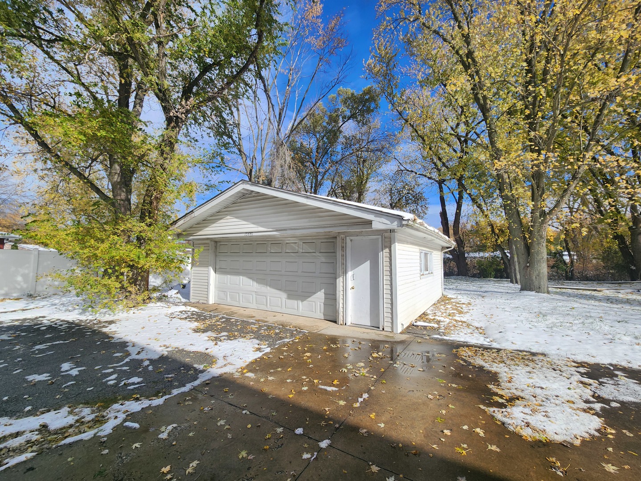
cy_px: 240
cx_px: 320
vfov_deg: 89.9
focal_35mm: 13
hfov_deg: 106.2
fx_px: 241
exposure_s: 1/2621
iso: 50
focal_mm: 2.2
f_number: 2.2
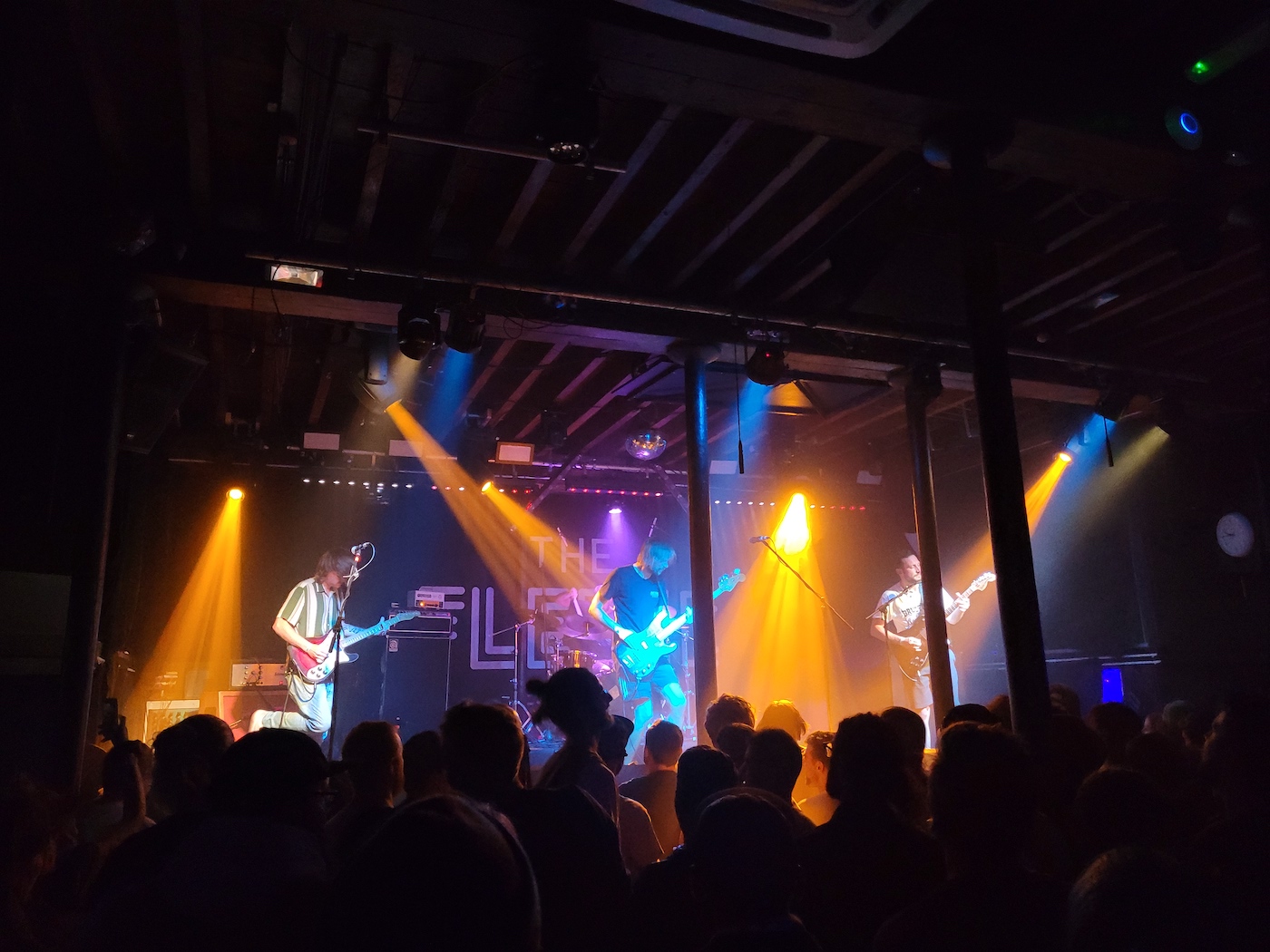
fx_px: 954
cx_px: 635
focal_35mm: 26
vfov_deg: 53.1
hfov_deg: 67.3
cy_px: 476
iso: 800
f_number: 1.8
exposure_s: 1/33
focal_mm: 5.4
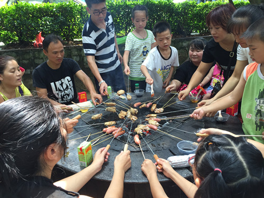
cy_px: 99
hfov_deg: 61.7
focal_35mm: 29
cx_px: 132
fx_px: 221
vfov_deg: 48.2
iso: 40
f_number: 2.2
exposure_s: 1/100
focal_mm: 4.15
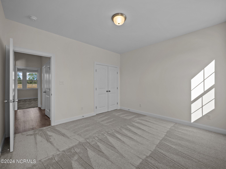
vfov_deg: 85.7
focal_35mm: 14
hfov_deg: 102.1
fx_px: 91
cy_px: 84
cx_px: 113
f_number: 4
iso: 400
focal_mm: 7
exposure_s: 1/160
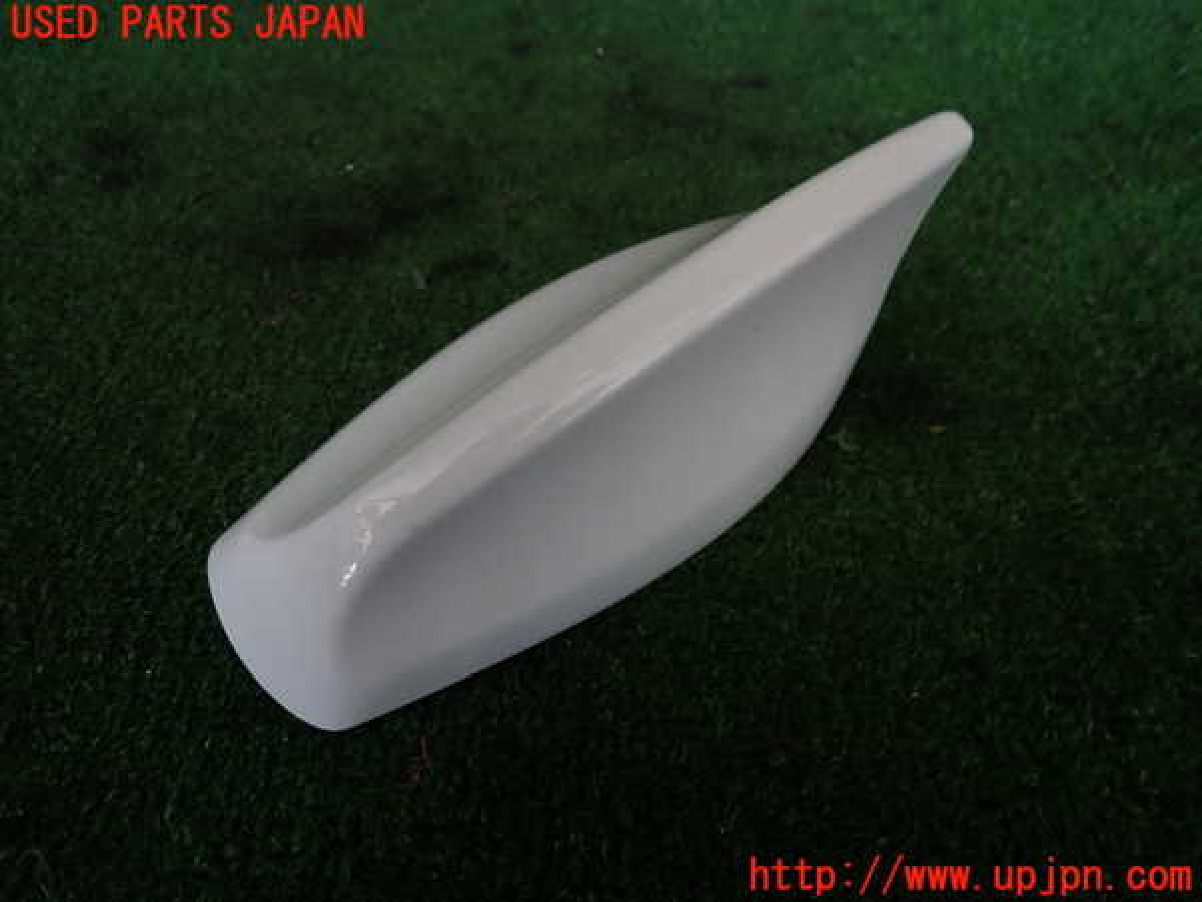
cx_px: 601
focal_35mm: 25
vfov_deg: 54.9
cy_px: 451
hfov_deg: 69.4
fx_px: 868
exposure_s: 1/80
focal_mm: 4.5
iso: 100
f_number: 2
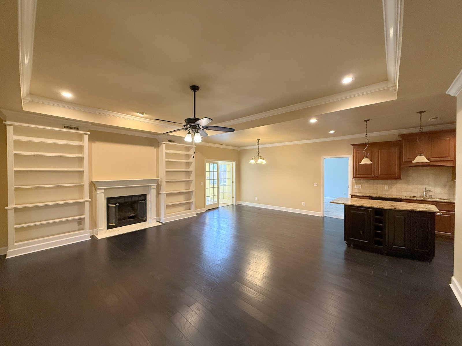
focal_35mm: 14
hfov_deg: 102.1
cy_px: 173
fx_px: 187
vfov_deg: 85.7
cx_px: 231
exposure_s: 1/60
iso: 320
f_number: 2.2
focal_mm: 2.22
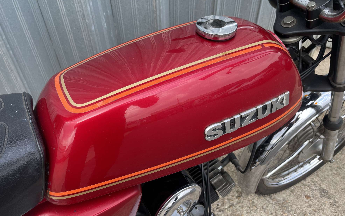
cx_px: 172
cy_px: 107
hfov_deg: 66.5
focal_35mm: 28
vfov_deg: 44.5
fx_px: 263
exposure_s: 1/619
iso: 32
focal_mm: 4.2
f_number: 1.6
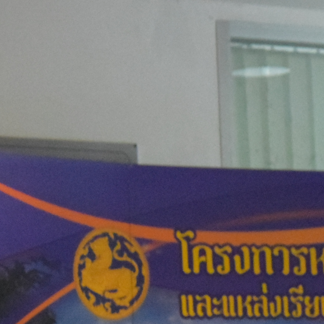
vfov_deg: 5.8
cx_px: 628
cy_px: 524
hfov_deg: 5.7
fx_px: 3177
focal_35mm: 300
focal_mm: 48
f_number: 6.3
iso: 5000
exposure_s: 1/160
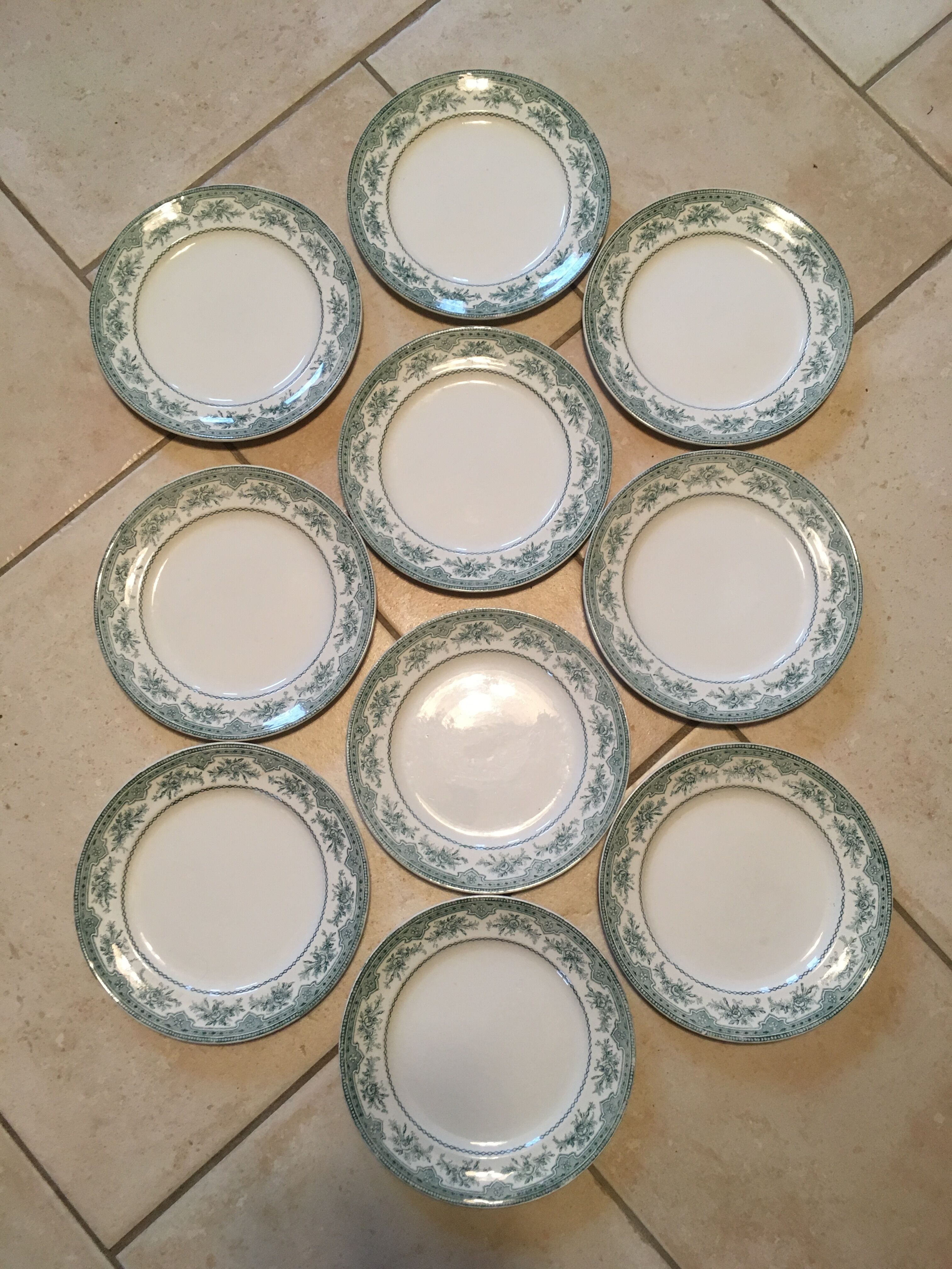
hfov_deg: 48.2
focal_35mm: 29
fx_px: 1063
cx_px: 476
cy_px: 634
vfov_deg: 61.7
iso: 125
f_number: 2.2
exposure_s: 1/33
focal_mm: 4.15
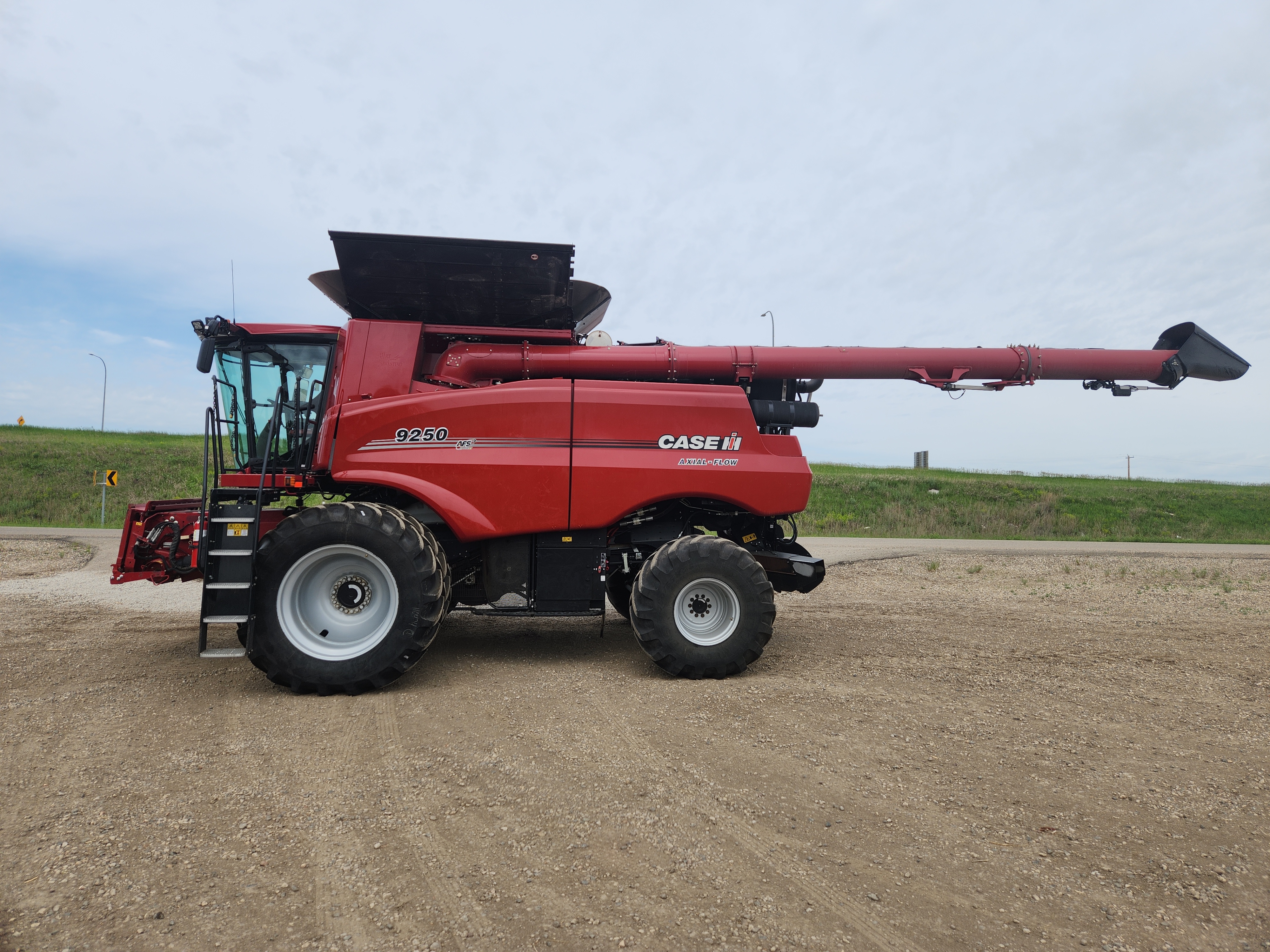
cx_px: 635
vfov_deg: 58.9
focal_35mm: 23
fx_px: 844
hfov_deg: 73.9
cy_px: 476
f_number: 1.8
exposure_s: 1/2005
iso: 20
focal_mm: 5.4
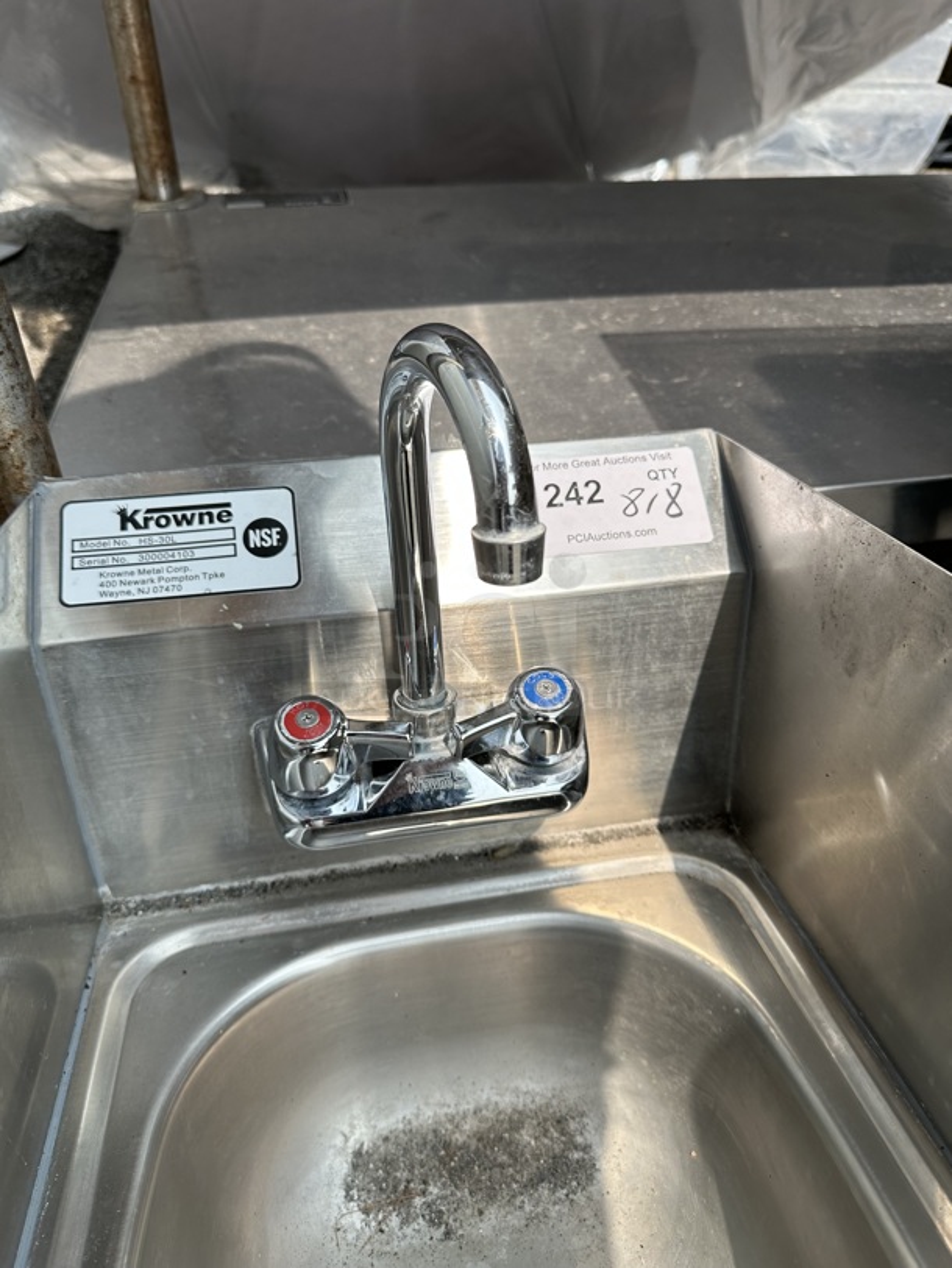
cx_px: 476
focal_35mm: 24
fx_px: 880
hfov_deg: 56.8
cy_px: 634
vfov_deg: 71.6
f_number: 1.78
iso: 80
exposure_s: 1/2070
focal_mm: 6.86
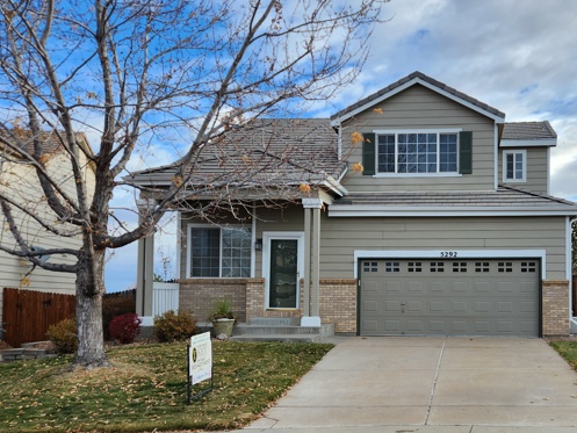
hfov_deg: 48.4
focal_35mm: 37
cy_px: 279
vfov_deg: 38.4
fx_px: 617
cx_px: 426
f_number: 1.8
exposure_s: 1/671
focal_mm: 5.4
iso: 20
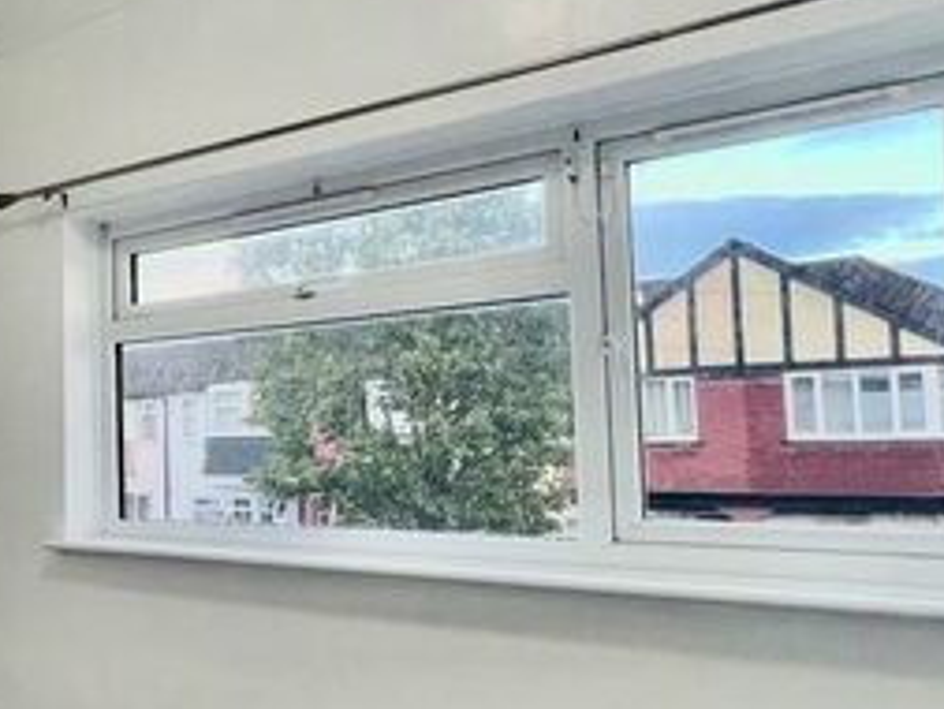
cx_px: -4
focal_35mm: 36
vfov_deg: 39.7
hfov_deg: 43.8
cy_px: 386
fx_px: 982
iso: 80
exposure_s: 1/99
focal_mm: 1.57
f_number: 1.8
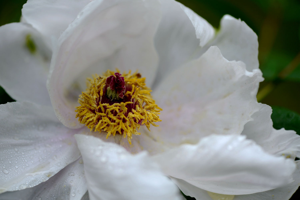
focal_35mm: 105
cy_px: 100
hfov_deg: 19.5
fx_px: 875
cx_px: 150
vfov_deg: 13.0
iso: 100
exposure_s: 1/400
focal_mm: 105
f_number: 4
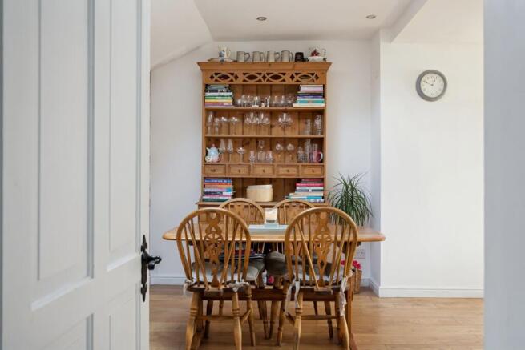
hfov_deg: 61.9
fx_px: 438
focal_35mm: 30
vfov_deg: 43.6
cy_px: 175
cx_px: 262
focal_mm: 20
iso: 800
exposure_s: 1/125
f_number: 4.5
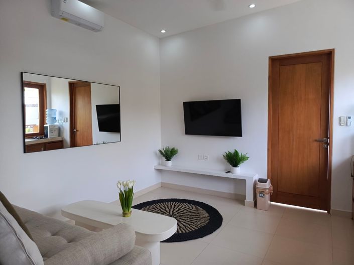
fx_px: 235
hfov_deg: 74.0
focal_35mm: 23
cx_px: 177
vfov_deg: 58.8
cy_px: 132
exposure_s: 1/100
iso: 524
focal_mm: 5.25
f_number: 1.75
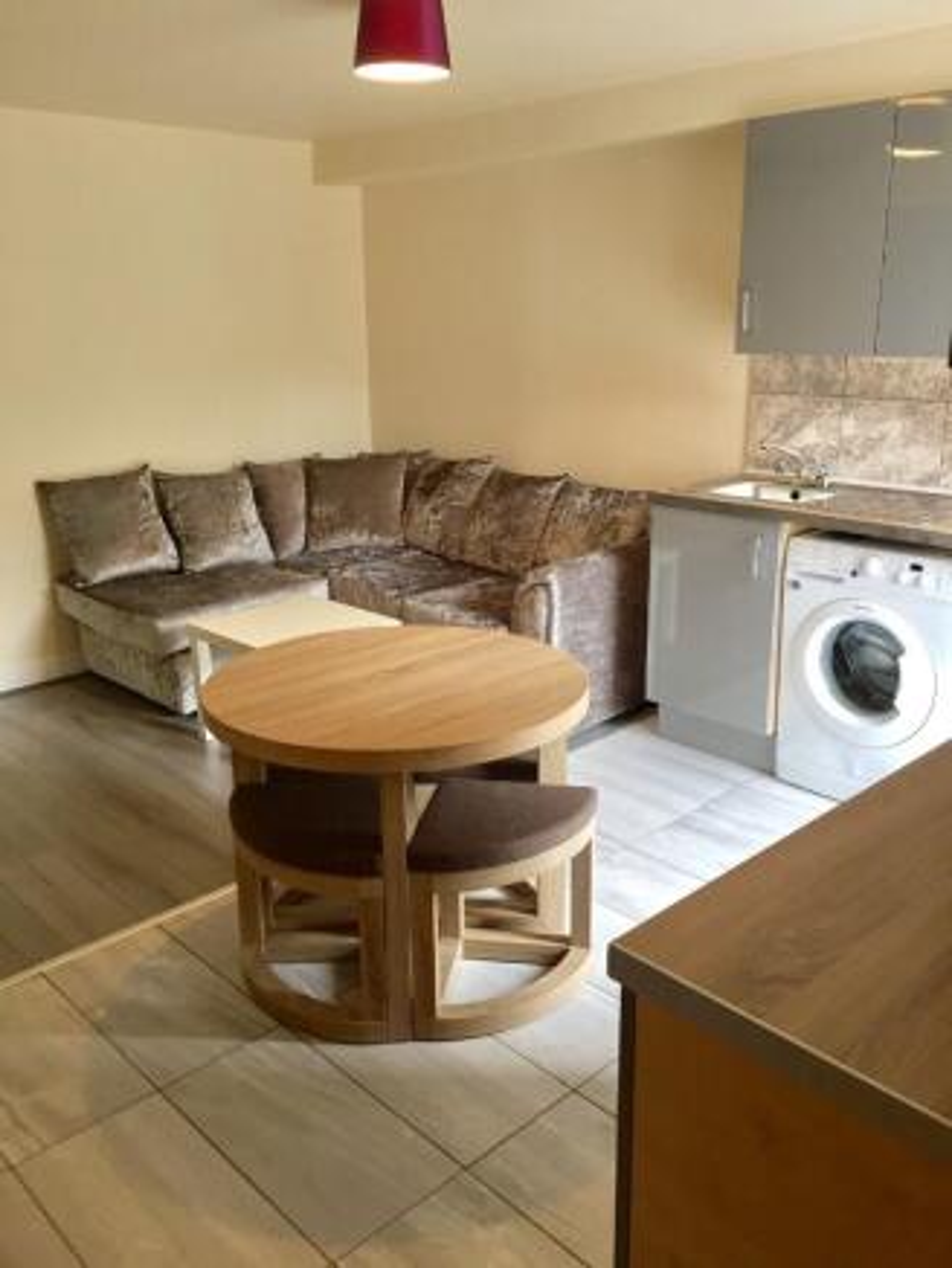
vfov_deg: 61.6
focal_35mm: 29
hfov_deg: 48.2
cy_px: 634
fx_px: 1063
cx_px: 476
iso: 64
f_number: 2.2
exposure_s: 1/33
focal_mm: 4.15
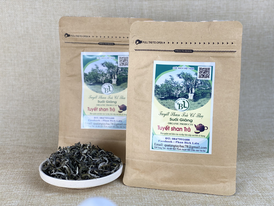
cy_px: 103
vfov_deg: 28.0
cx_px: 137
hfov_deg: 36.8
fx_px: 412
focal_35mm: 52
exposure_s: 1/100
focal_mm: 6
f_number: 2
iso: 32
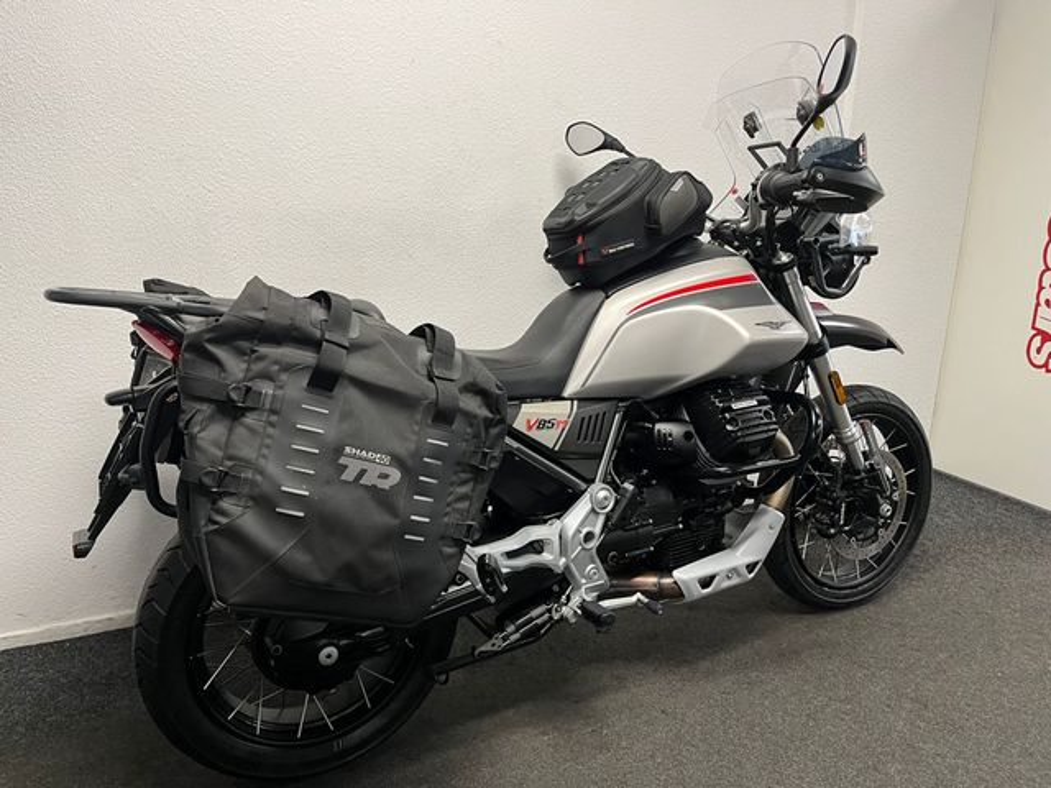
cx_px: 526
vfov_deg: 53.1
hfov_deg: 67.3
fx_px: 789
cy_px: 394
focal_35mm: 26
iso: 80
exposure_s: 1/50
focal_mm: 5.1
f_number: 1.6
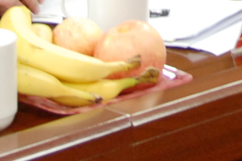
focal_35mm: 262
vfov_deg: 5.1
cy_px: -222
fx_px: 1762
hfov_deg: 7.8
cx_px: 239
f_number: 3.8
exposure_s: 1/10
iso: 400
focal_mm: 22
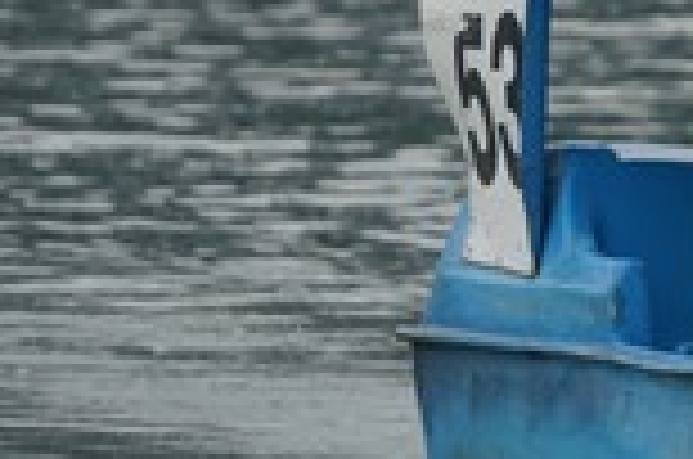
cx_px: 1242
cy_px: 0
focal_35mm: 2343
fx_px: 45009
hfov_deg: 0.9
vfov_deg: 0.6
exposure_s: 1/500
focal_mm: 600
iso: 640
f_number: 6.3
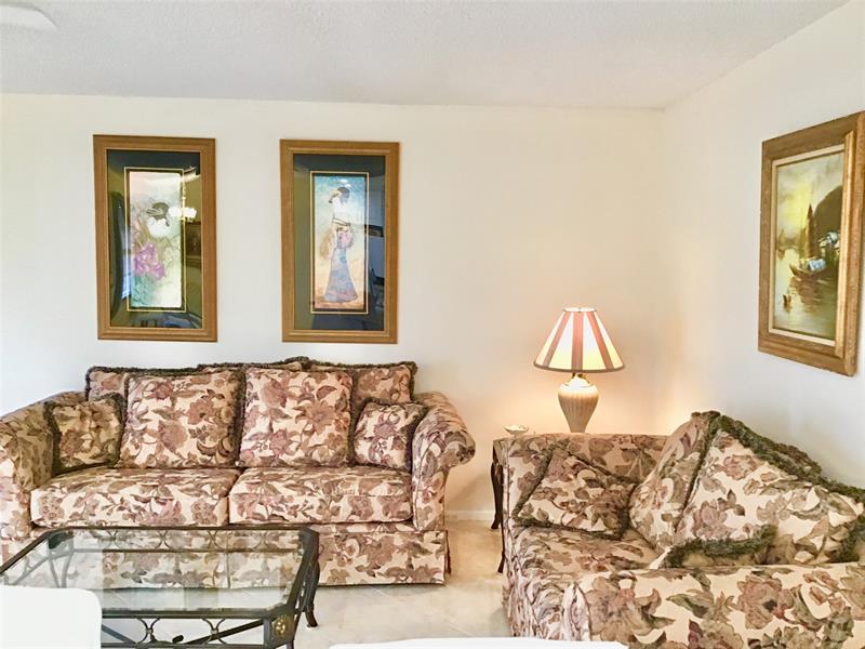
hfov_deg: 58.4
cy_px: 324
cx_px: 432
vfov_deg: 45.4
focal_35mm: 31
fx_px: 775
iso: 125
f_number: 2.4
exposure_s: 1/30
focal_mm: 3.3
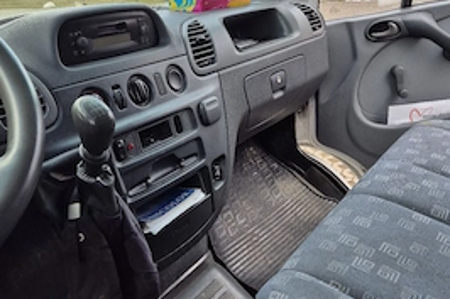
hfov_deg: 53.2
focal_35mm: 36
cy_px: 132
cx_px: 227
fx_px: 450
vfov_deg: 36.8
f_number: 1.8
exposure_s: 1/625
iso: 25
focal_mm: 5.4
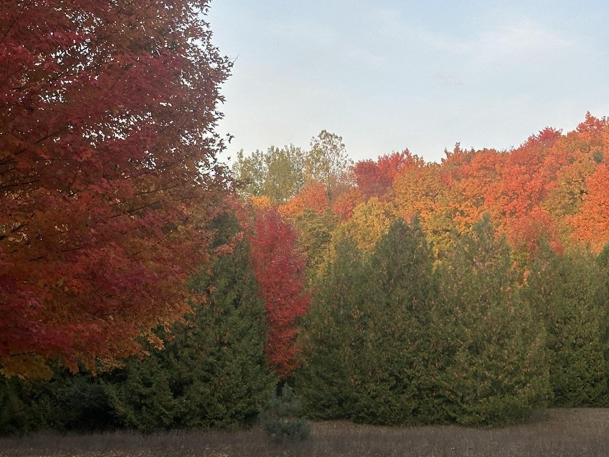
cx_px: 327
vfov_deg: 19.9
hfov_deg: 26.3
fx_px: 1302
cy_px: 182
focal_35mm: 74
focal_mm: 6.86
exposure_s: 1/162
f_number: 1.78
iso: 64
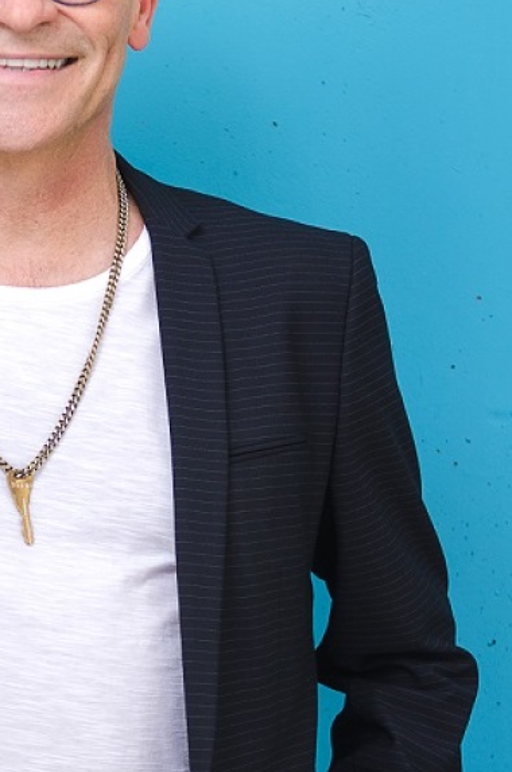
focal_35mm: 94
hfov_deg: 14.3
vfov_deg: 21.7
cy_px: 500
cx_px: 8
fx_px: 2012
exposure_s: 1/160
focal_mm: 28
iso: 100
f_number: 2.8
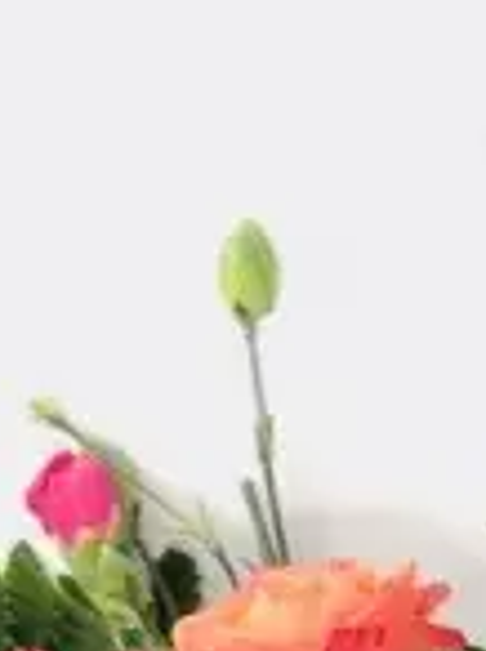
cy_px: 1378
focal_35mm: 285
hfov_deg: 5.2
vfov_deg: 6.7
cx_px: 696
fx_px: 5351
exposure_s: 1/50
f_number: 2.4
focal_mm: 6
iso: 64
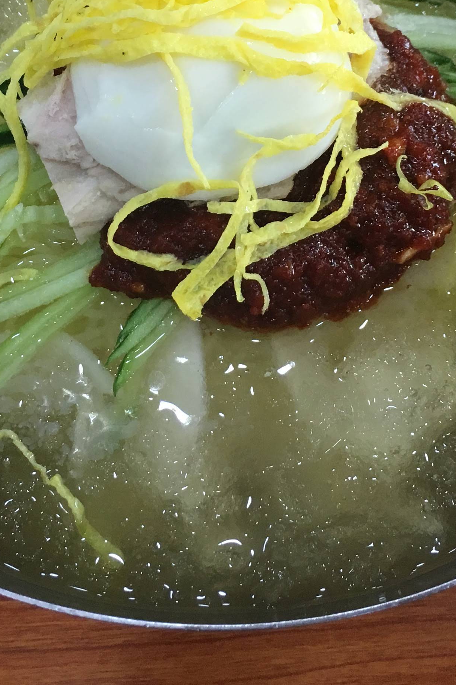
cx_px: 224
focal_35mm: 66
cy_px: 160
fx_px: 1254
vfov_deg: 30.0
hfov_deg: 20.6
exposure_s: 1/30
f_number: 2.2
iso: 40
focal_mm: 4.15
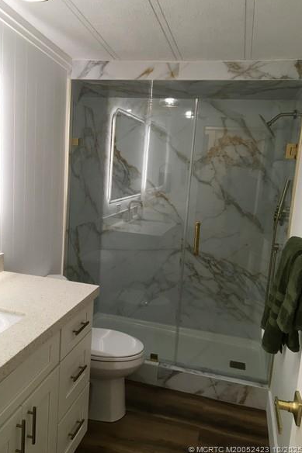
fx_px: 390
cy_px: 223
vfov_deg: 60.3
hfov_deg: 42.2
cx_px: 129
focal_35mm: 31
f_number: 2.2
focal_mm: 4.15
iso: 32
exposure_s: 1/30
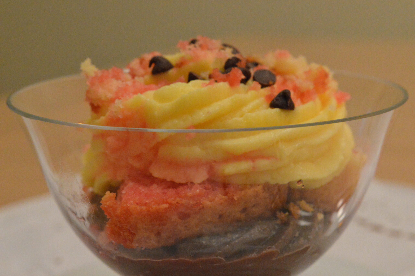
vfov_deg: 20.1
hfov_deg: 29.9
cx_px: 208
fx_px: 777
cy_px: 138
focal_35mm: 68
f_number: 11
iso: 6400
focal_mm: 45
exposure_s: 1/50
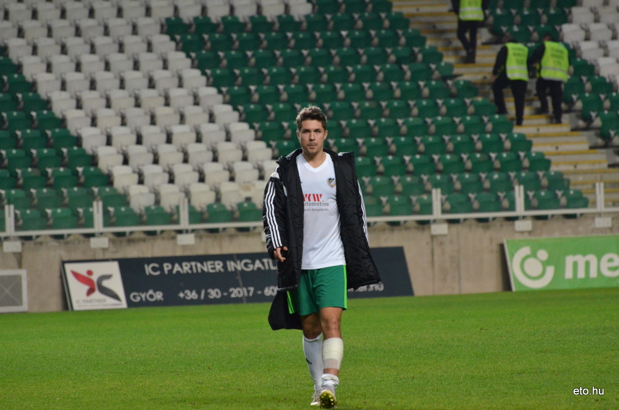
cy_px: 205
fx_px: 5148
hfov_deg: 6.9
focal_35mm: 300
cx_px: 310
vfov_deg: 4.6
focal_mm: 200
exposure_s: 1/500
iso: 2000
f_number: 5.3
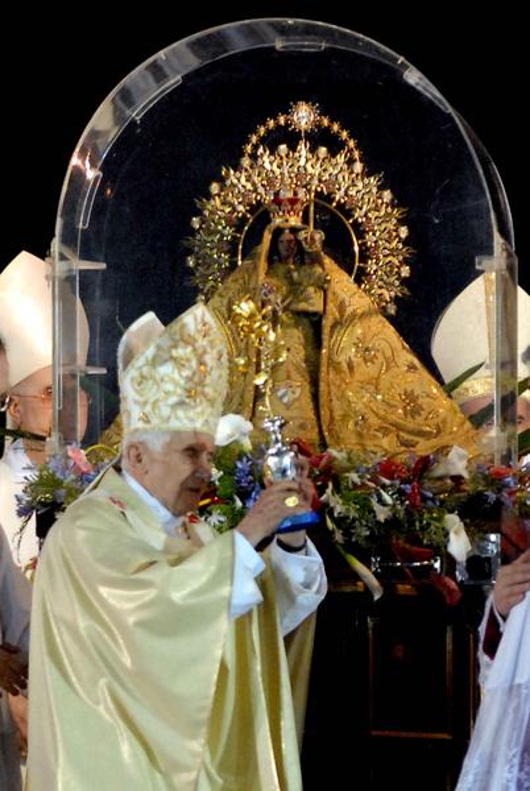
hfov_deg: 3.1
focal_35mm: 450
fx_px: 9903
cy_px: 396
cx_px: 265
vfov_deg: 4.6
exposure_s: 1/200
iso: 1600
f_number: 2.8
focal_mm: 300
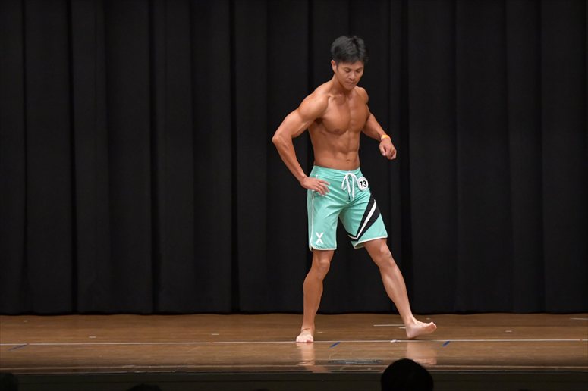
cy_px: 196
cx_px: 294
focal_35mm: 225
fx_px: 3673
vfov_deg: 6.1
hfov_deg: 9.2
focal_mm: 150
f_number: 5.6
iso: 6400
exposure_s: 1/400
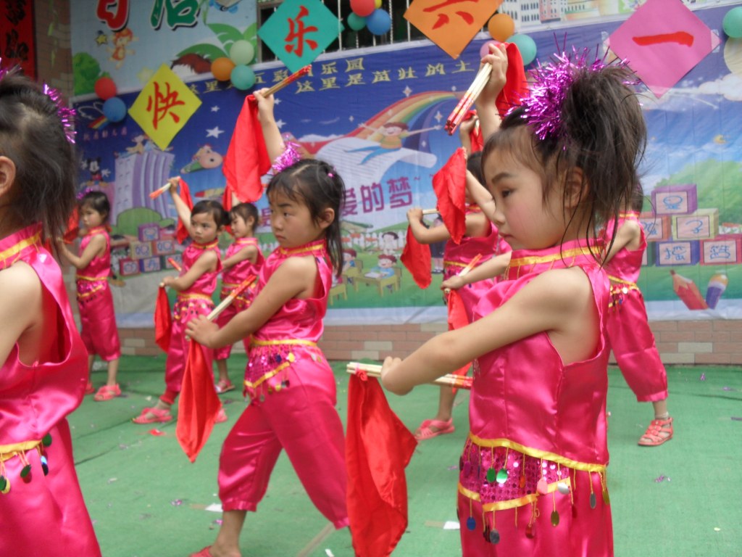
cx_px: 371
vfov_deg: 40.7
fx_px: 750
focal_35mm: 35
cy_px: 278
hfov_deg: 52.6
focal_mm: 6.3
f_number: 3.2
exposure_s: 1/180
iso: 100
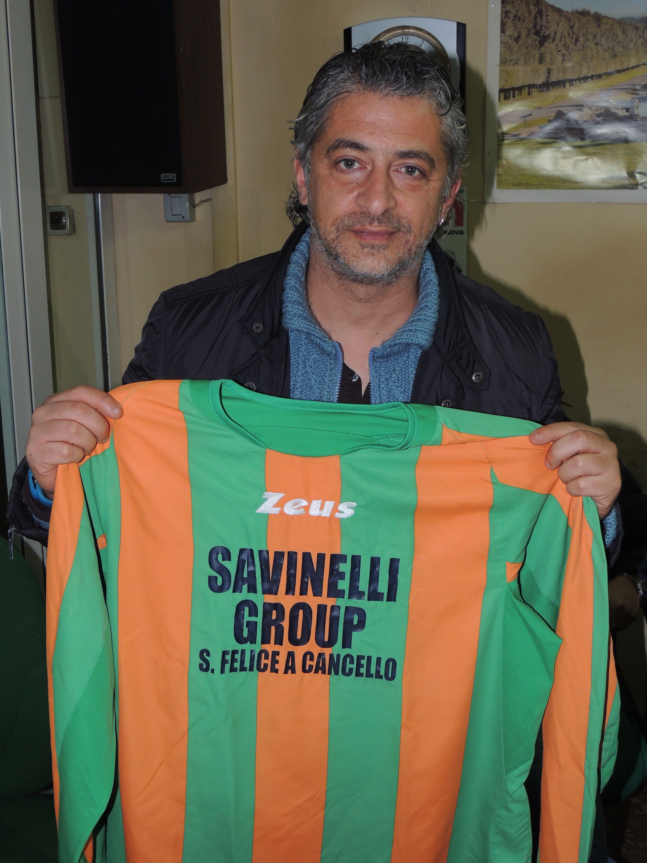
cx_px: 324
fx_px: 1072
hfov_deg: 33.6
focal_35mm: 43
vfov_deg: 43.9
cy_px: 432
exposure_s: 1/30
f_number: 3.4
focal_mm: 7.6
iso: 200
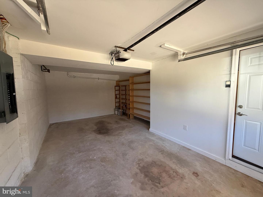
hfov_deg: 102.1
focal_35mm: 14
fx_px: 106
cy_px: 98
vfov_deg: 85.7
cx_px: 132
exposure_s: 1/99
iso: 250
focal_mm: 2.22
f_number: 2.2
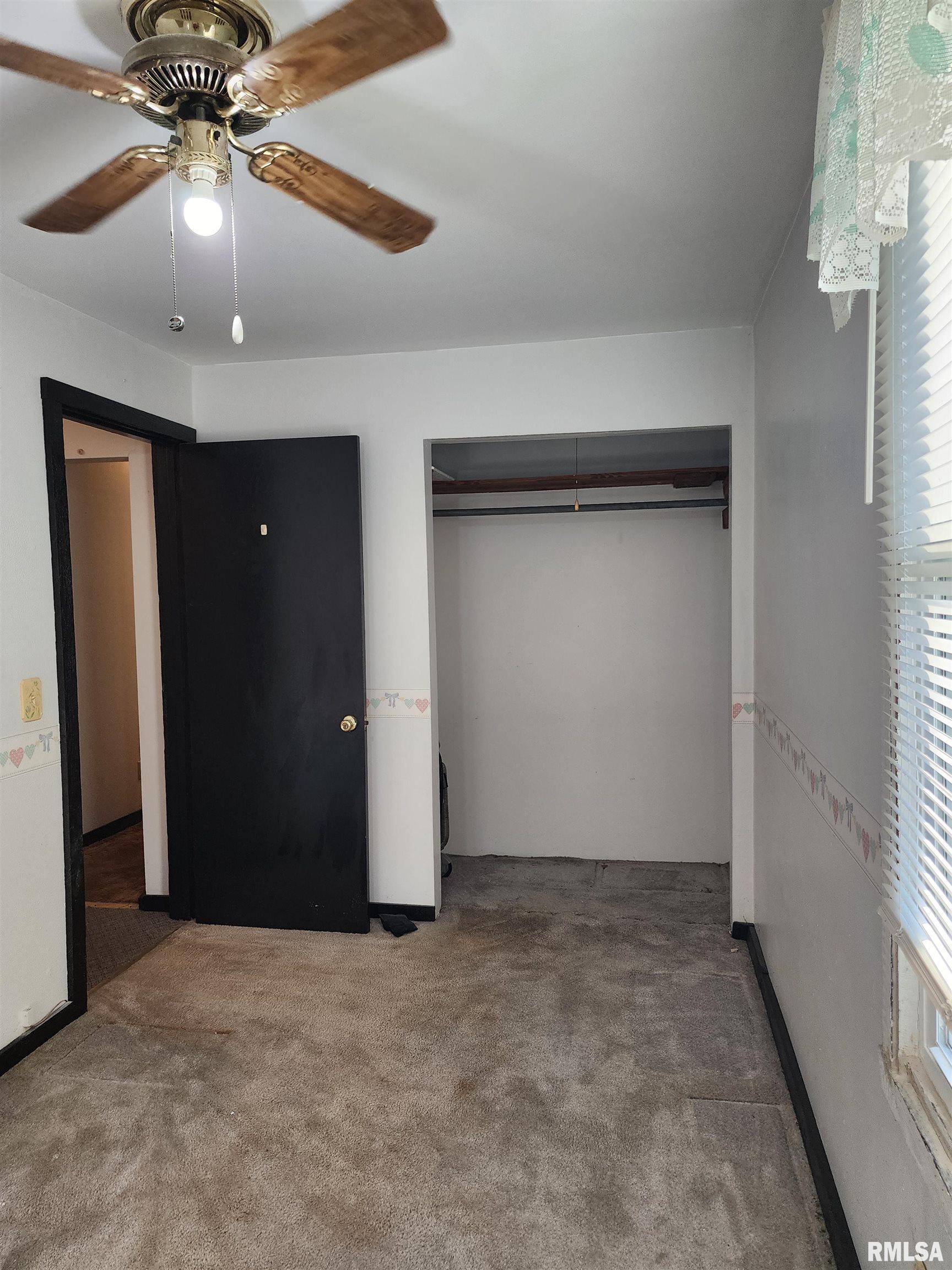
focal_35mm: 23
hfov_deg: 58.9
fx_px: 843
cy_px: 635
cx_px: 476
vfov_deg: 73.9
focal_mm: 6.4
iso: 200
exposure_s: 1/180
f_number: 1.8
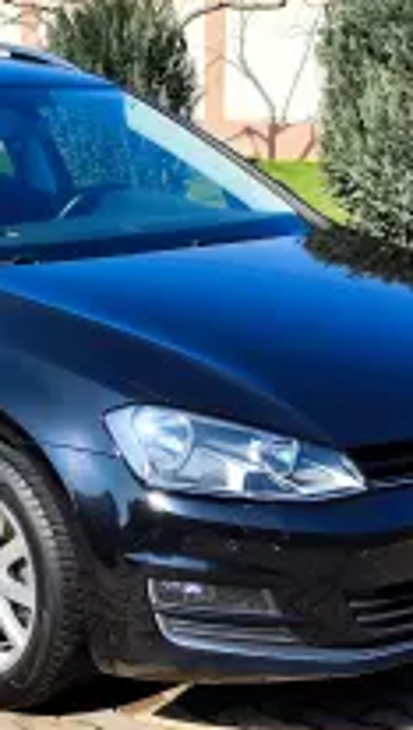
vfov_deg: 24.4
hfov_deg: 13.8
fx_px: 1688
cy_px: 346
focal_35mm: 87
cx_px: 35
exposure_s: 1/1320
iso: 50
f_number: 1.65
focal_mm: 6.14
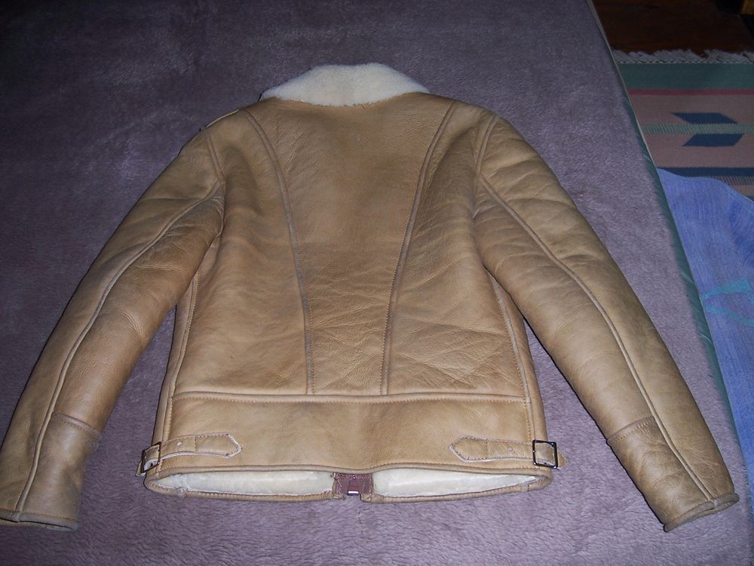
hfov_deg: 51.4
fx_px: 784
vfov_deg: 39.7
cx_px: 377
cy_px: 283
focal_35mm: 36
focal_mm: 6
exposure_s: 1/60
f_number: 3
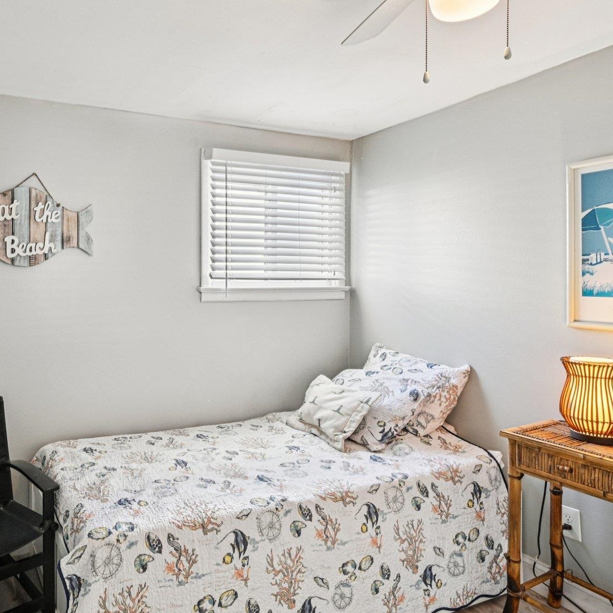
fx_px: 501
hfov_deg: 59.6
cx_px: 155
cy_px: 283
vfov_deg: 62.8
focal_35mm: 25
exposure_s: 1/100
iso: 800
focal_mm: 16
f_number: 8
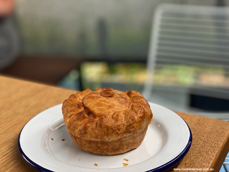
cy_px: 86
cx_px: 114
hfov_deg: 36.8
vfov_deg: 28.0
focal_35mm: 52
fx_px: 344
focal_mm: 6
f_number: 2
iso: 32
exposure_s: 1/122
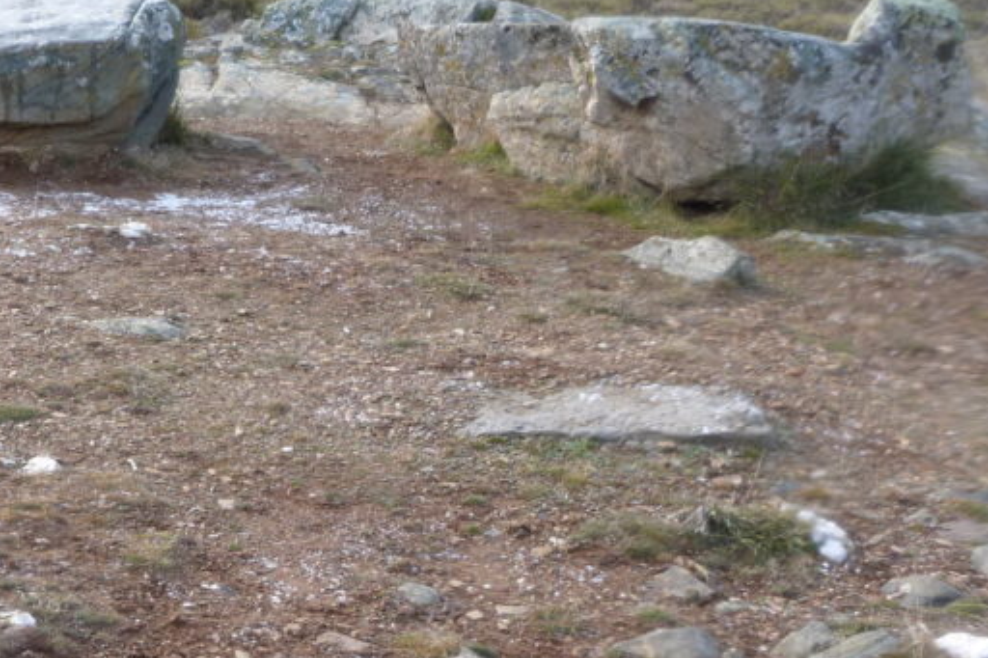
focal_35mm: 77
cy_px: 473
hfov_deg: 26.2
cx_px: 353
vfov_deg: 17.6
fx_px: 2112
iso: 80
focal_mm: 6.7
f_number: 3.6
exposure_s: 1/100
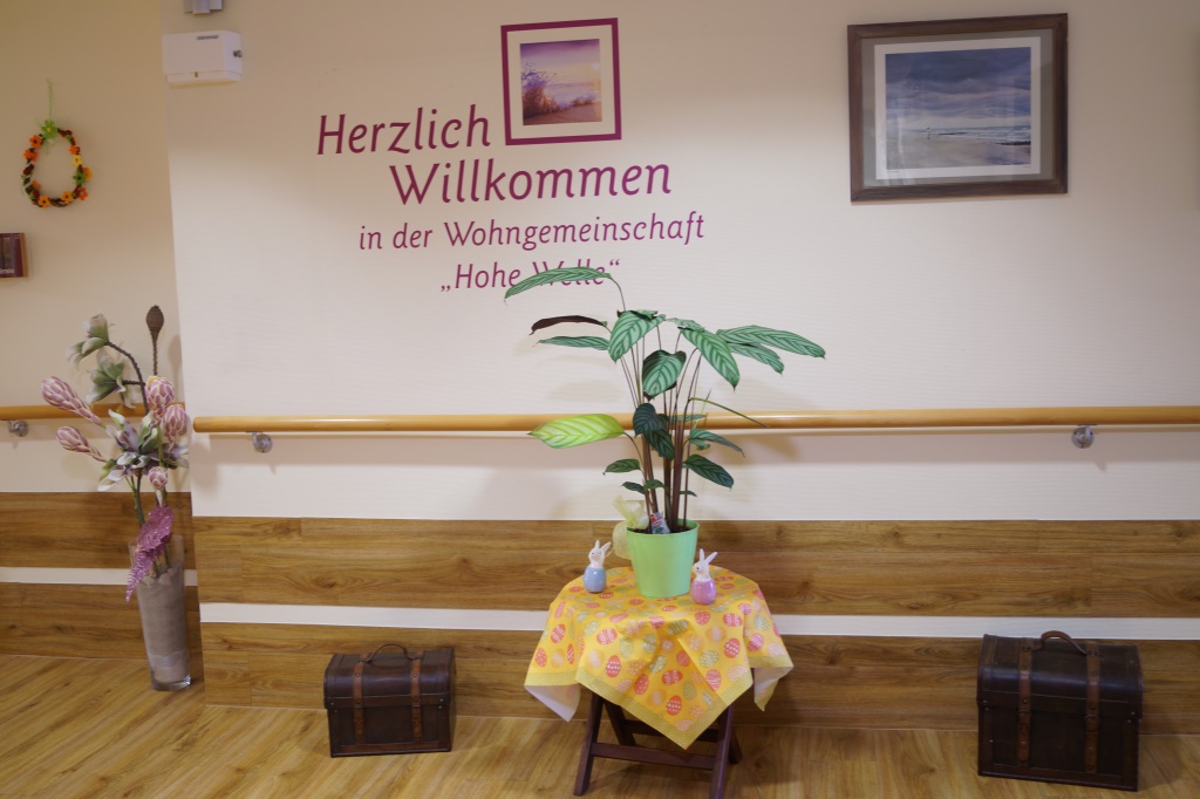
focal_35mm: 36
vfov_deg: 36.8
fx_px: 1200
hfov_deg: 53.1
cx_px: 600
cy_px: 400
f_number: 4
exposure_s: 1/2
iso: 100
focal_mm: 24
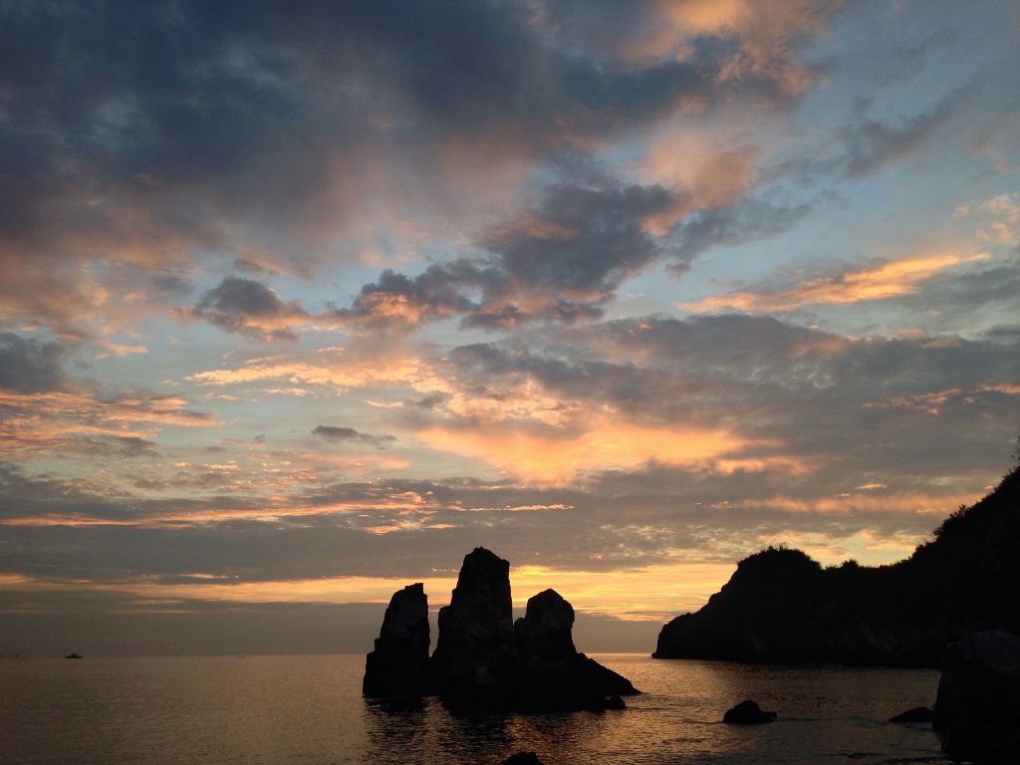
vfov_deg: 42.9
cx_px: 510
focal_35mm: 33
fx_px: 972
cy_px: 382
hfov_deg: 55.4
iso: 50
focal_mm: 4.12
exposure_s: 1/158
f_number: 2.4
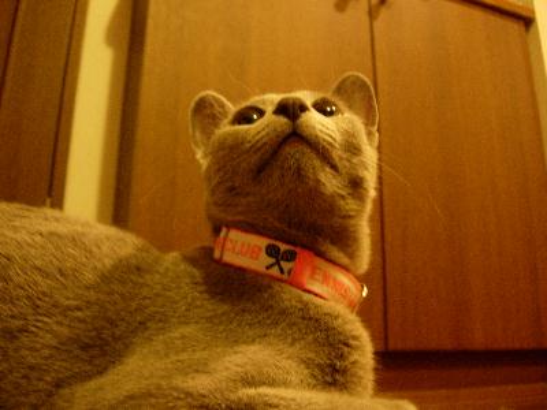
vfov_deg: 37.7
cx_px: 274
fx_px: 600
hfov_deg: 49.0
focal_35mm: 38
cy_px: 205
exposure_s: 1/3.1
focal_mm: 7.8
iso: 200
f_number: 2.8
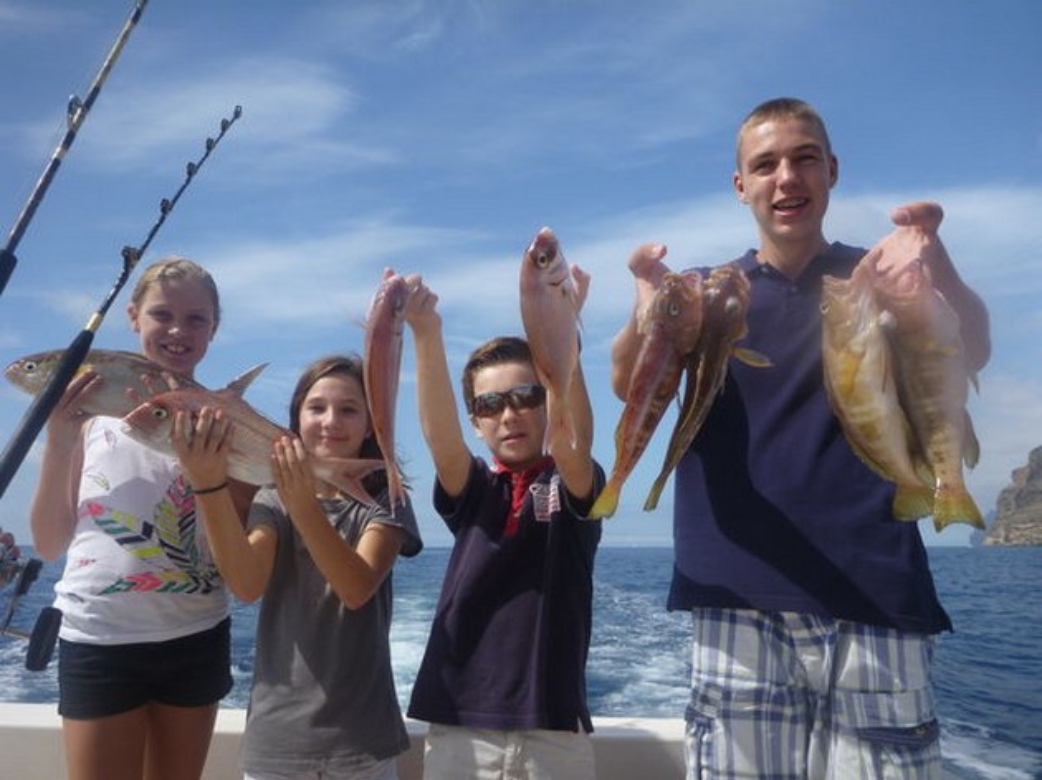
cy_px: 390
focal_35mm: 28
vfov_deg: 49.7
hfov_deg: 63.5
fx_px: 843
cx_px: 521
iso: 100
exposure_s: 1/1000
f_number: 3.3
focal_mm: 4.9
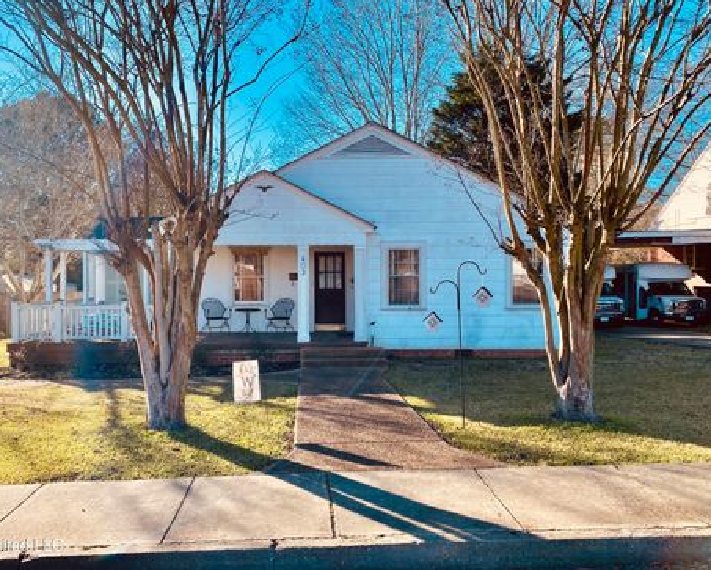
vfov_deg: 51.6
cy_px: 277
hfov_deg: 62.1
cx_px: 334
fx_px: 590
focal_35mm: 28
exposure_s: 1/998
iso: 32
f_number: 1.8
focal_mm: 4.25
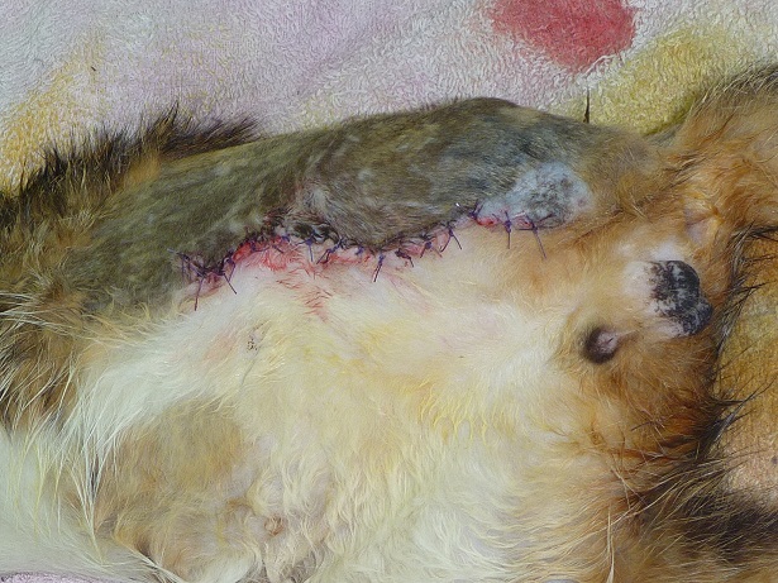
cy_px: 292
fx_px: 1820
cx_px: 389
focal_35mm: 81
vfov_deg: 18.2
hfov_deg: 24.1
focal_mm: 7.4
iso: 100
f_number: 4.2
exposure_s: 1/30
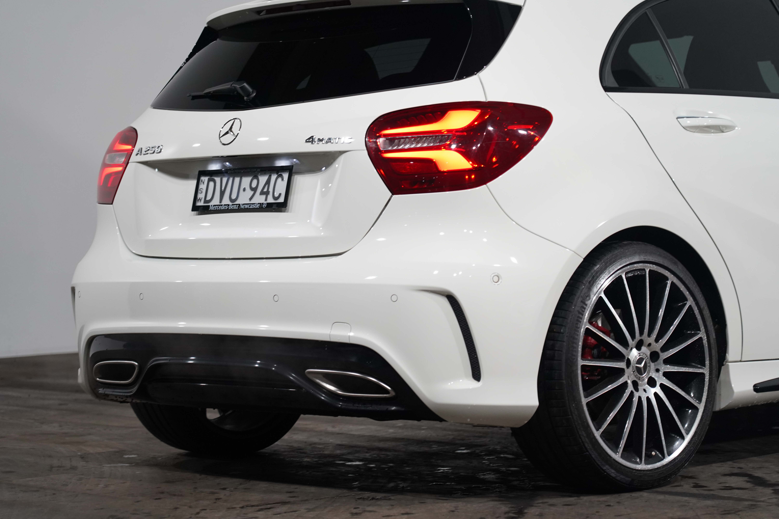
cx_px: 390
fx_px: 2272
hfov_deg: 19.5
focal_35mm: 105
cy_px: 260
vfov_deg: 13.0
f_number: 4
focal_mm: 105
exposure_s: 1/100
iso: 2000
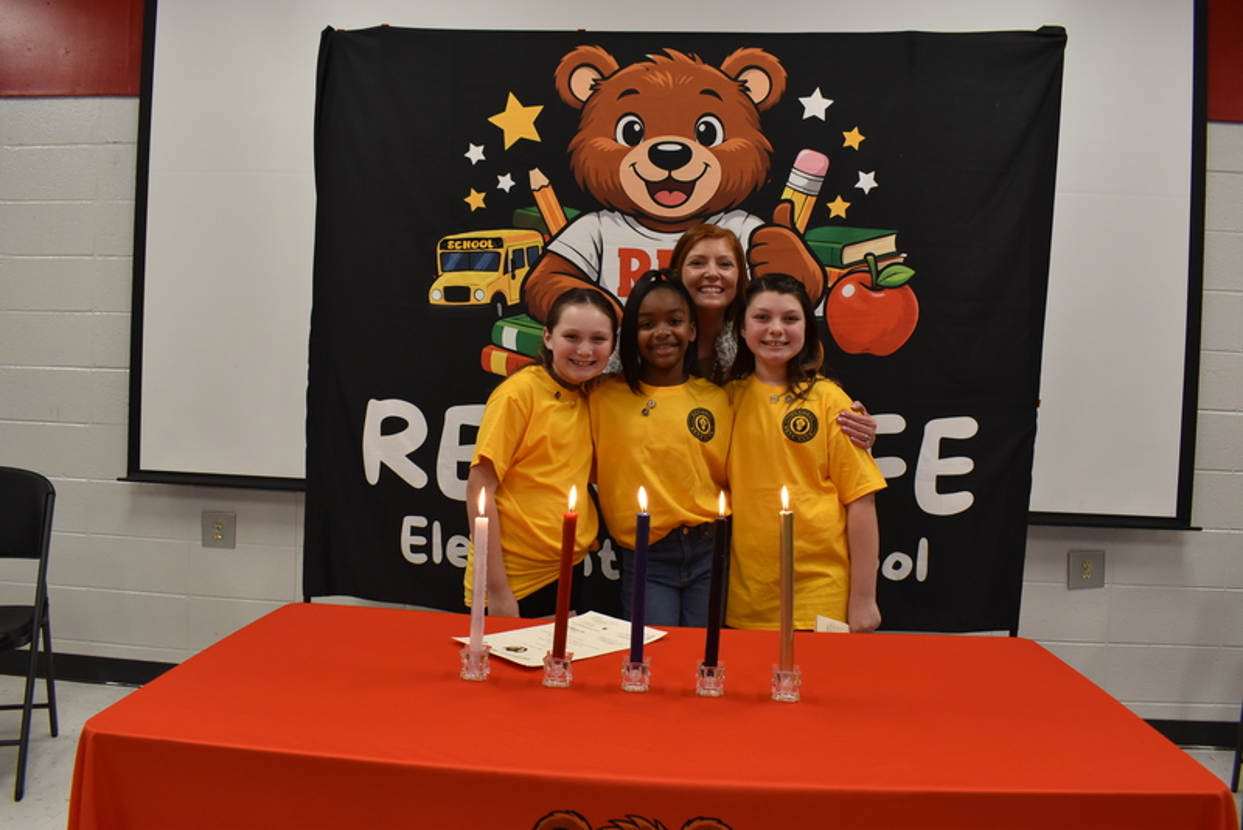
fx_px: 933
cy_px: 415
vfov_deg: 48.0
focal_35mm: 27
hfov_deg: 67.4
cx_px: 622
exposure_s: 1/30
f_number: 7.1
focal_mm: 18
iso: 640
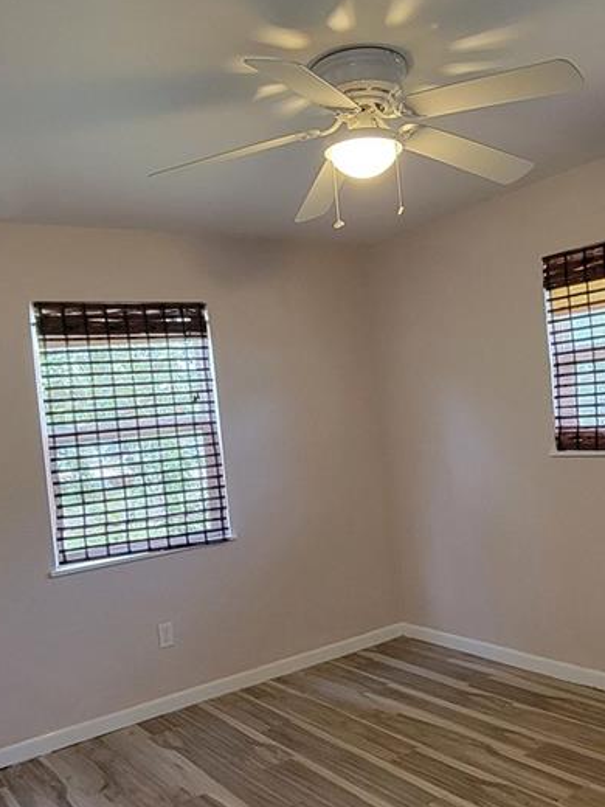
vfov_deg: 59.9
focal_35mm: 30
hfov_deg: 46.8
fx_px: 699
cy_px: 425
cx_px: 310
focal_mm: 2.2
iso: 320
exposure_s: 1/40
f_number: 2.2
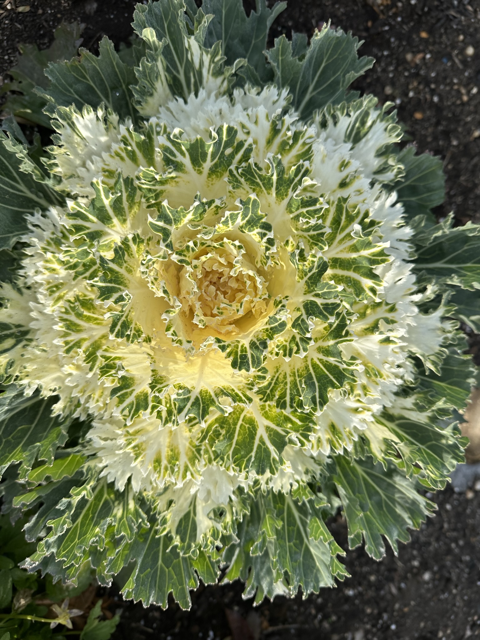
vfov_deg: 71.6
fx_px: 444
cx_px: 240
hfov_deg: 56.8
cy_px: 320
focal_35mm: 24
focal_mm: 6.86
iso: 80
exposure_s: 1/2353
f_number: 1.78
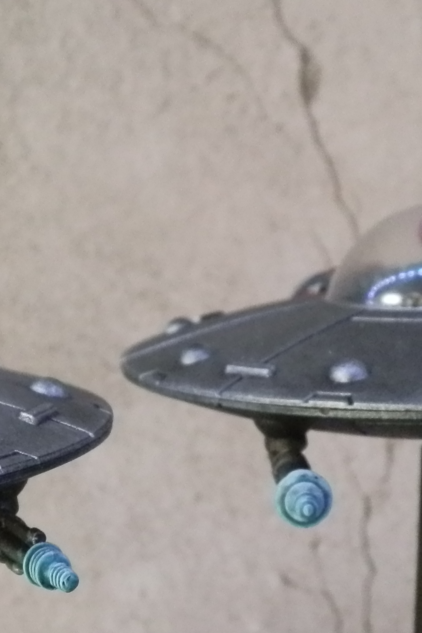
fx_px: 1372
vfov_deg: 25.7
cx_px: 154
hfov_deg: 17.5
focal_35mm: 78
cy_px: 469
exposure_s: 1/160
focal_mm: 5
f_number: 3.1
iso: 400
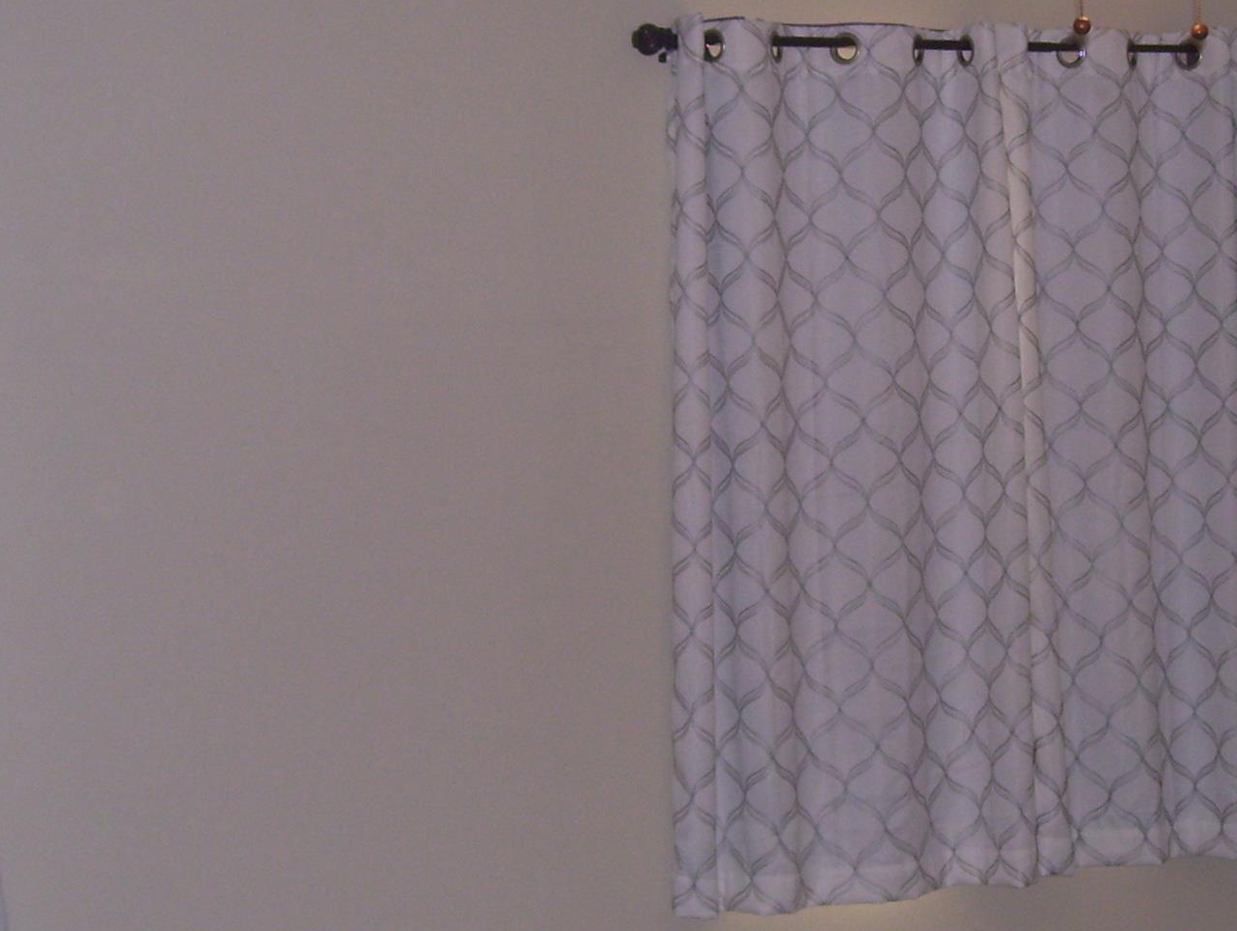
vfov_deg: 18.5
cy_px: 515
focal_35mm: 80
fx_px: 2863
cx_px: 858
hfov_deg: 24.2
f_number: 2.7
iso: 80
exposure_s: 1/60
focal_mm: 6
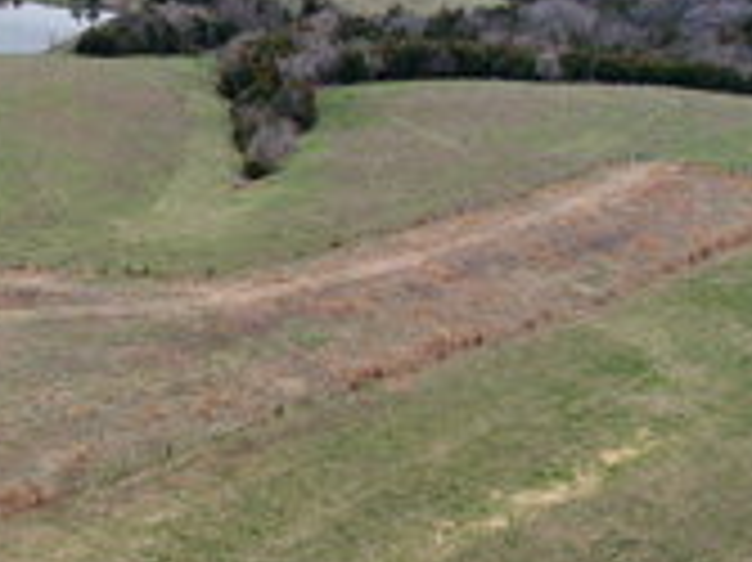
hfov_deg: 31.3
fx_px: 1237
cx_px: 5
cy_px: 360
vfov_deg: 25.5
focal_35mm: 57
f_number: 2.8
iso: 100
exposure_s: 1/500
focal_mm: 8.38
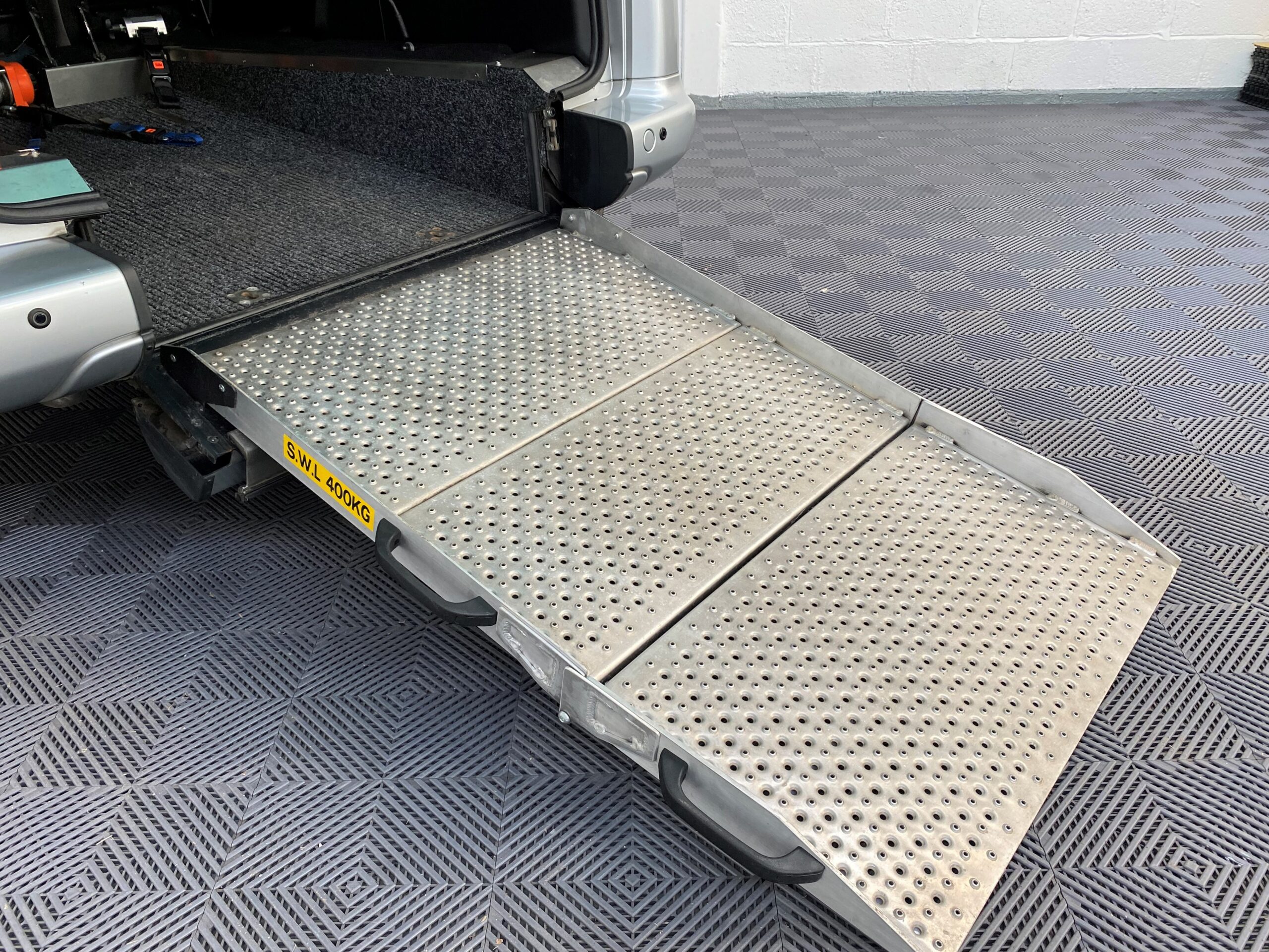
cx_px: 634
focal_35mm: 26
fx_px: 953
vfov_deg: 53.1
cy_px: 476
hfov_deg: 67.3
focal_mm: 4.25
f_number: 1.8
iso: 80
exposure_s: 1/100
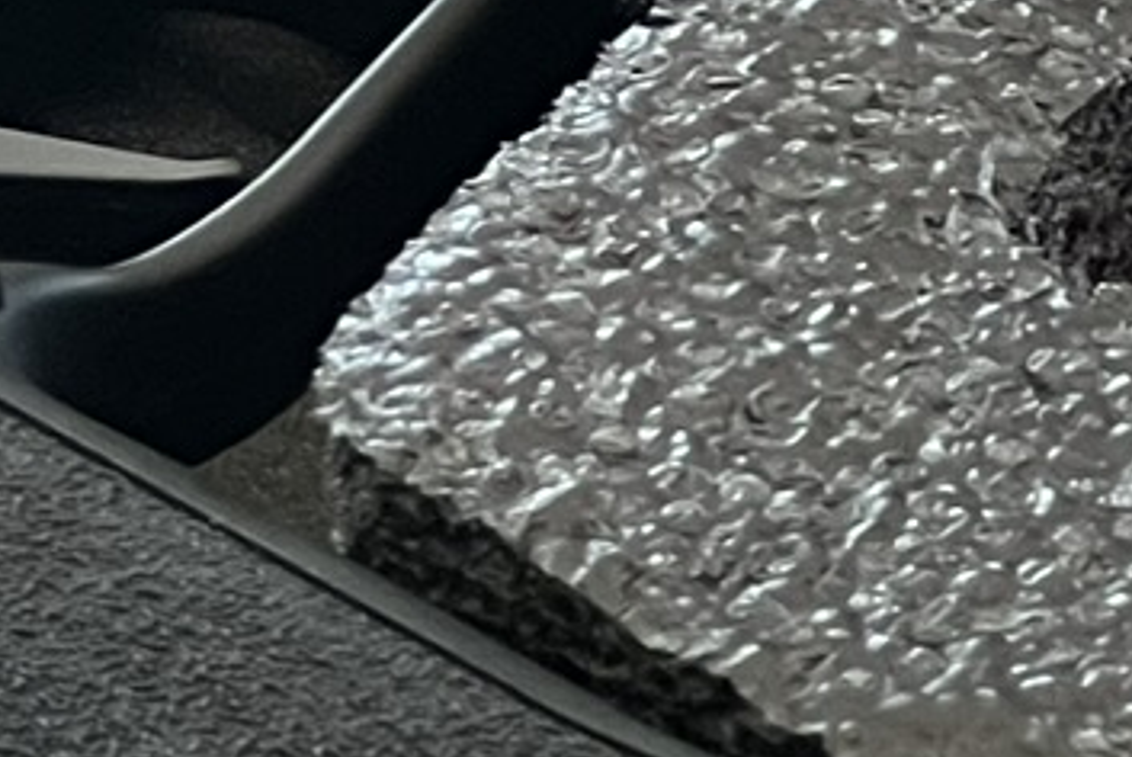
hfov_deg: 4.4
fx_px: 14602
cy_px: -661
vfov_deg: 3.0
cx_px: 539
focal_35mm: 464
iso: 200
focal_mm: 9
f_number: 2.8
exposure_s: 1/99
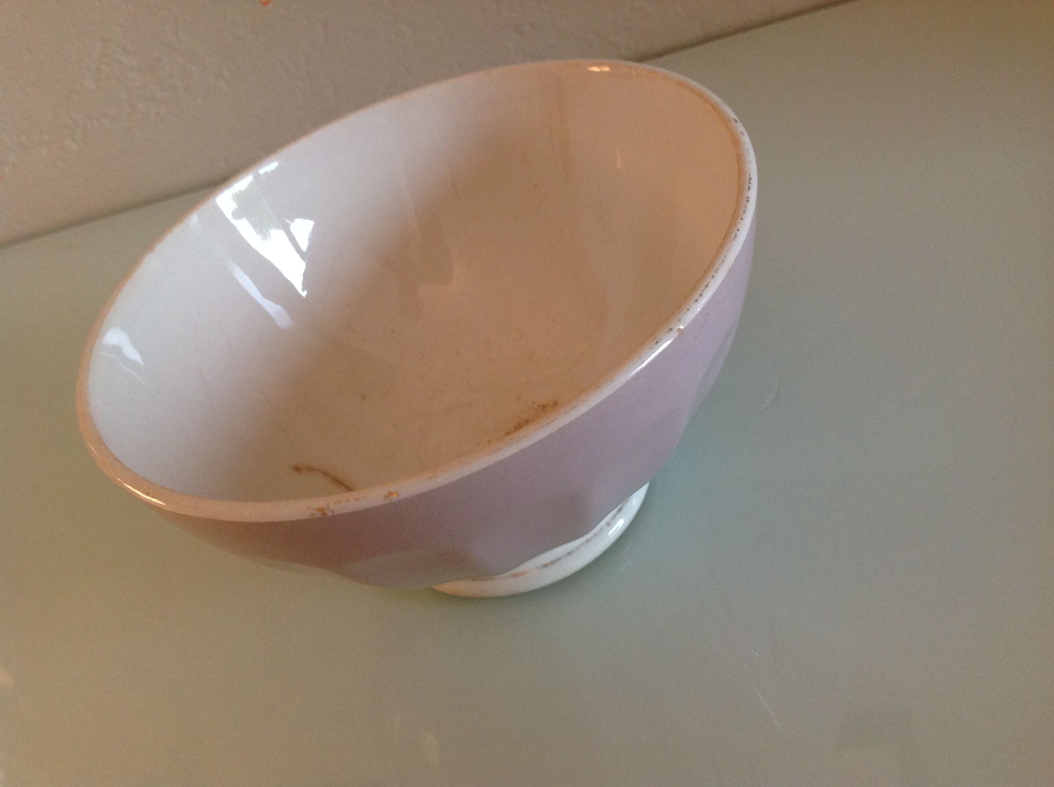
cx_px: 527
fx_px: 1064
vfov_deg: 40.6
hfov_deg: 52.7
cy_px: 394
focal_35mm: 35
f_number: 2.4
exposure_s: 1/17
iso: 125
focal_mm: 4.28
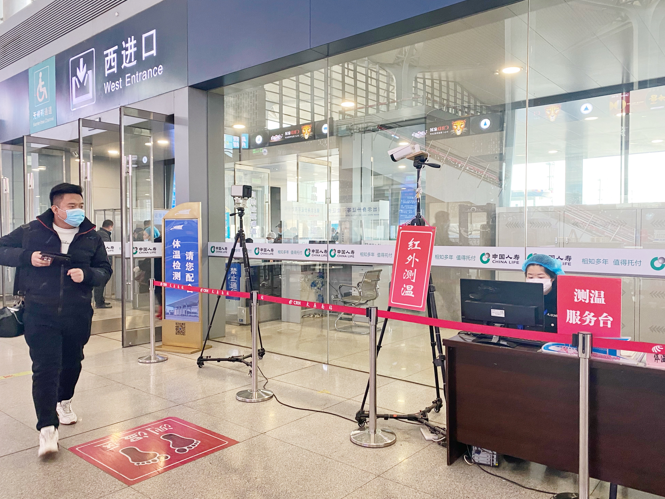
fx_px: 519
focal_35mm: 27
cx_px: 333
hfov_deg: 65.3
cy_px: 254
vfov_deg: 51.3
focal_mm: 4.25
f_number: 1.8
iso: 160
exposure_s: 1/50
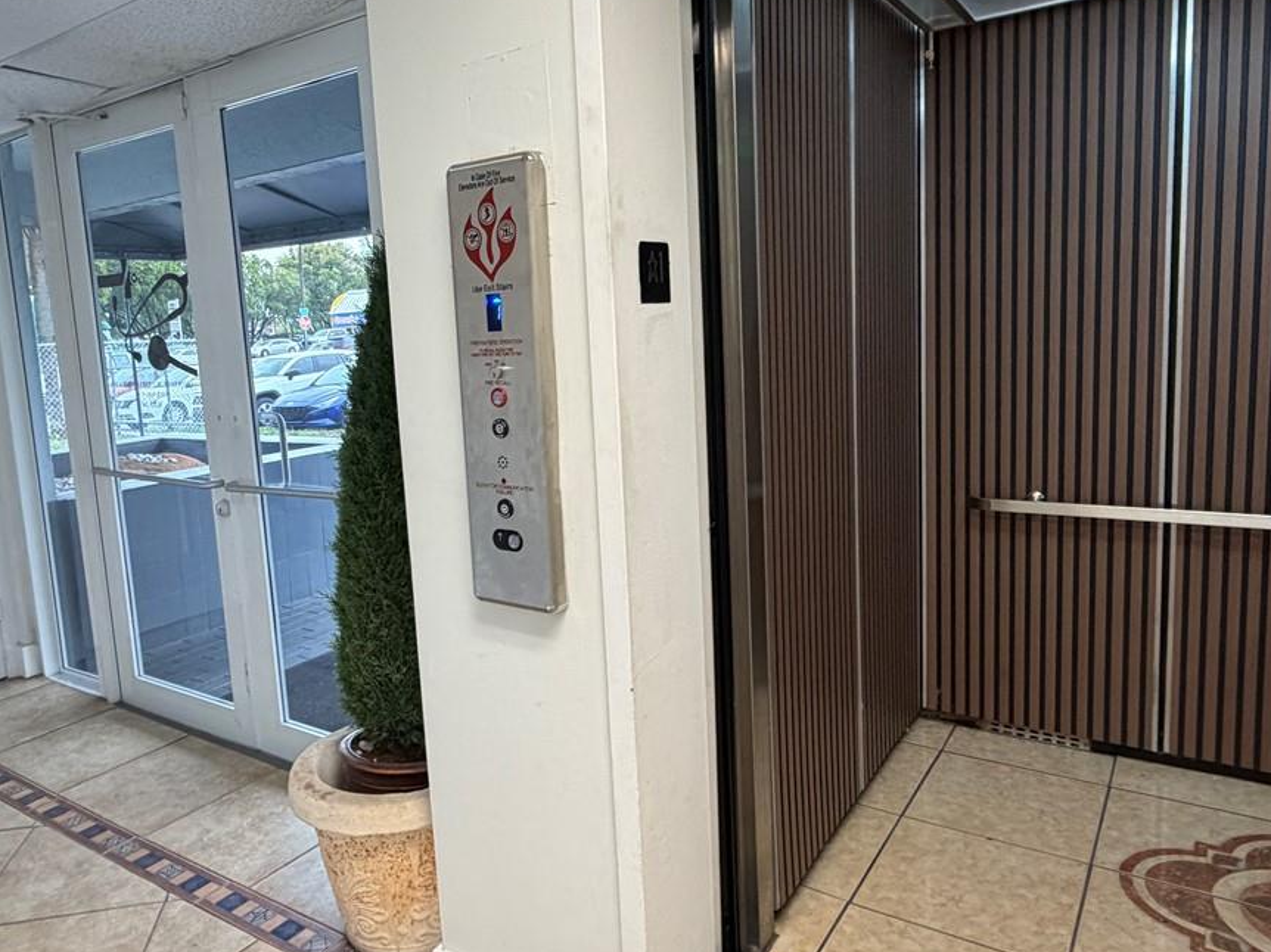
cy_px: 439
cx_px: 541
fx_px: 954
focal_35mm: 26
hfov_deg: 67.0
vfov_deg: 53.0
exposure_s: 1/120
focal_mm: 2.22
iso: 250
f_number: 2.2
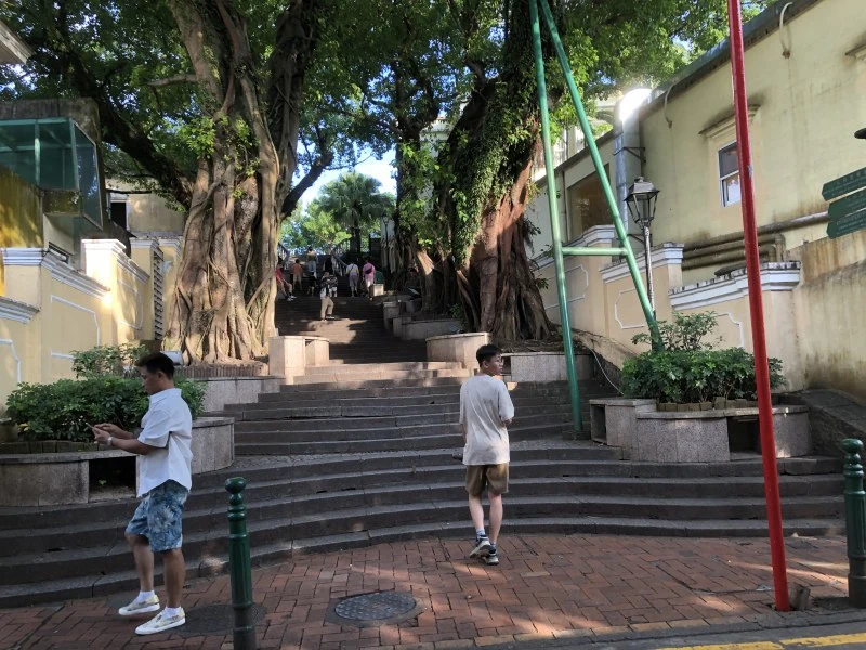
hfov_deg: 63.4
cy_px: 325
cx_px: 433
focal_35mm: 28
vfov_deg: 49.7
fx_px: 700
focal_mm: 4
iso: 32
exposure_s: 1/120
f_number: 1.8
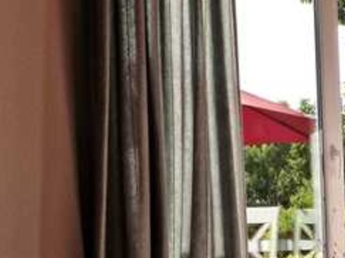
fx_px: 658
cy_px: 284
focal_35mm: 66
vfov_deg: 21.1
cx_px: 338
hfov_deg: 27.8
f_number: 4
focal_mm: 4.5
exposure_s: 1/160
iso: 160
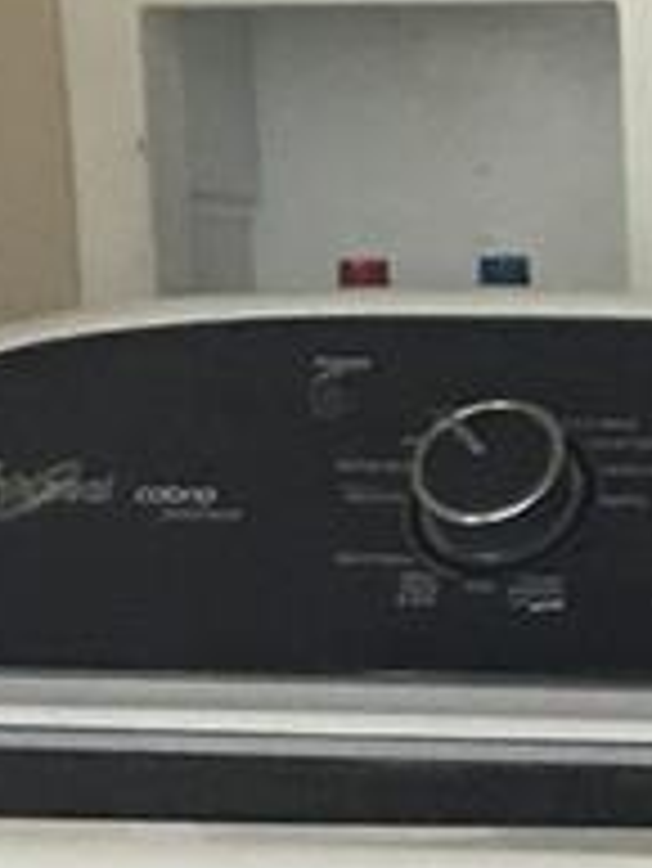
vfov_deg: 8.2
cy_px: 1673
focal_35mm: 231
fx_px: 5795
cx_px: 1407
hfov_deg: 6.2
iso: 50
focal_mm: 4.15
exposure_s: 1/15
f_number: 2.2
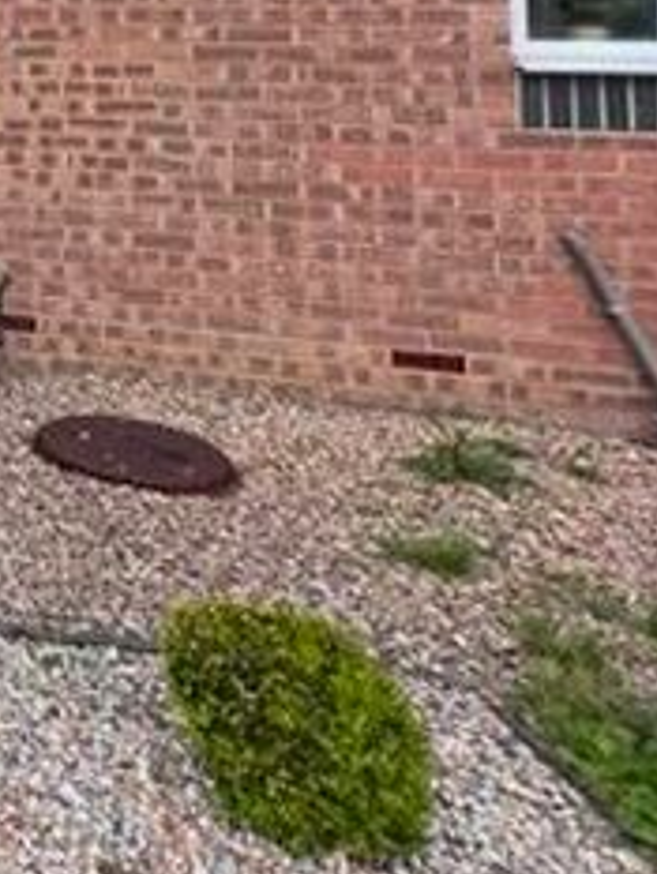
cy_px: -77
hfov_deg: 19.9
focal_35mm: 39
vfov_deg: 39.5
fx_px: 986
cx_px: -634
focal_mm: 1.57
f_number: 1.8
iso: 32
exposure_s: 1/304
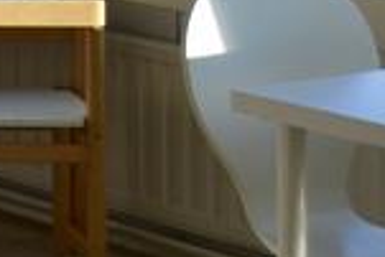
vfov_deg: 5.9
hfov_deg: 7.6
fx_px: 2398
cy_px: -408
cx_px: -895
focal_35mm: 224
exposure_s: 1/160
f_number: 6.3
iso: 100
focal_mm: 22
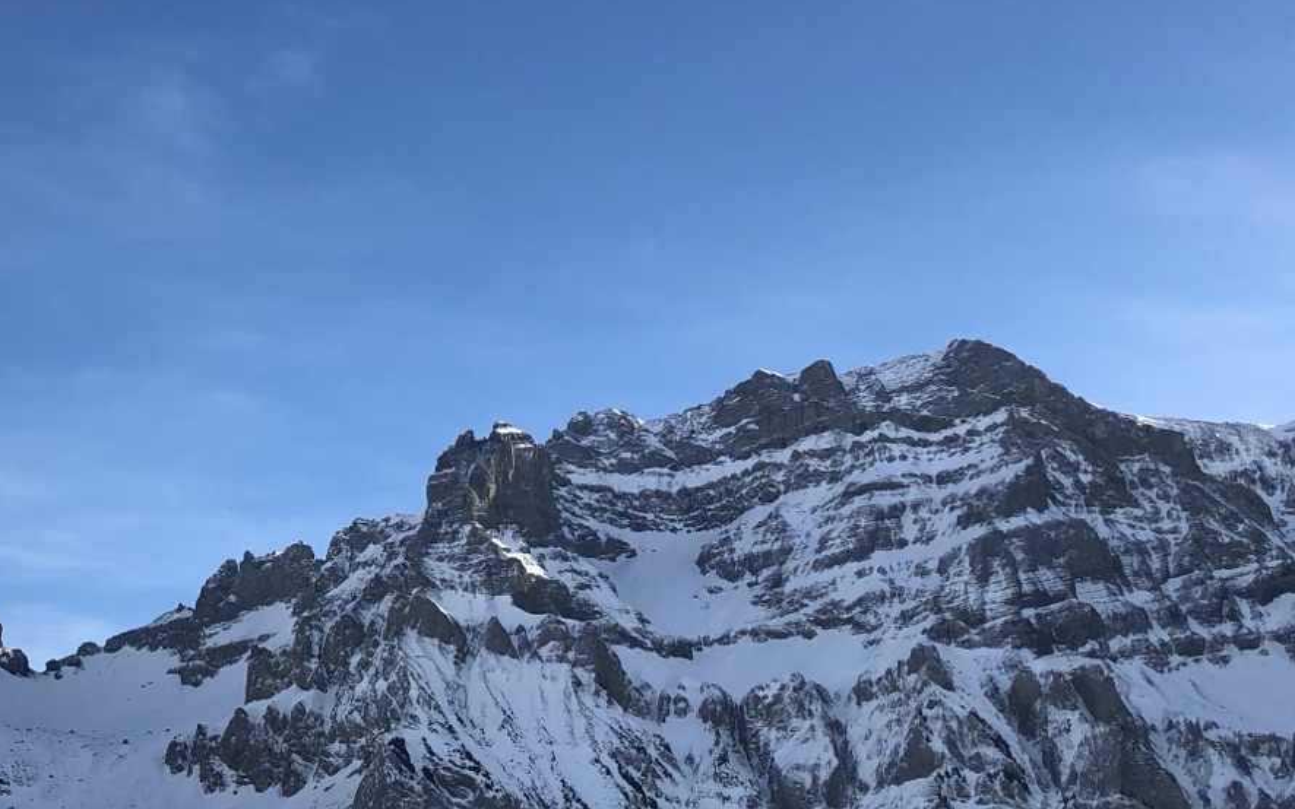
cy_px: 200
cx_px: 162
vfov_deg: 19.3
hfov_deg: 29.5
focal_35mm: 67
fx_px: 2365
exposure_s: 1/2000
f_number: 1.8
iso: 20
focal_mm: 4
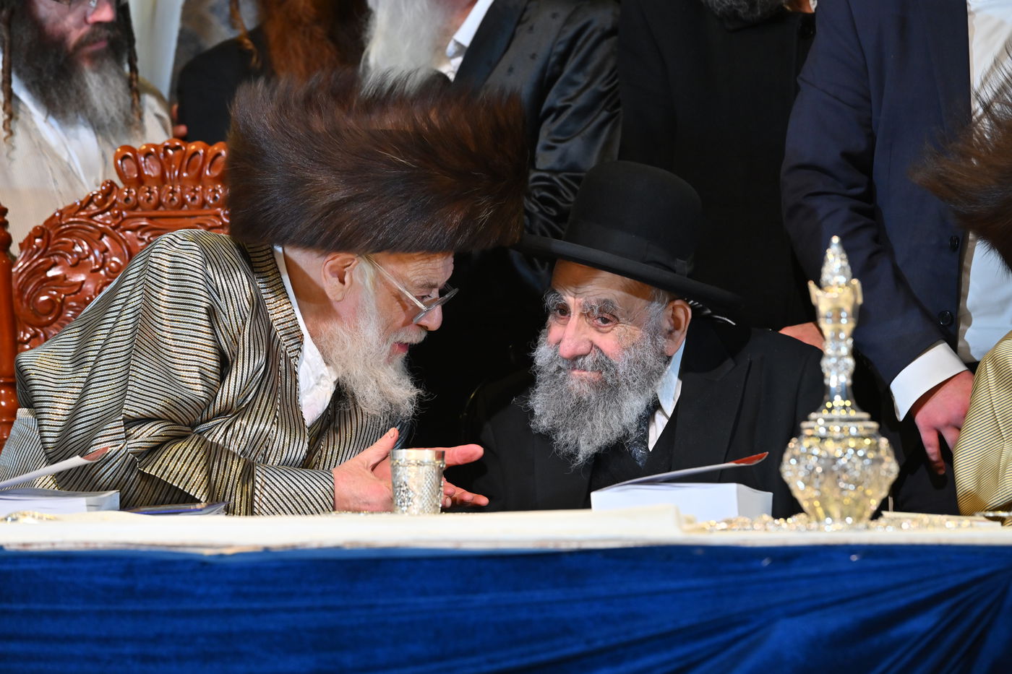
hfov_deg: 11.1
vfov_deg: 7.4
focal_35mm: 185
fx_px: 5200
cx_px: 506
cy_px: 337
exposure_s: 1/200
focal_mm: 185
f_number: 5
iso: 1250
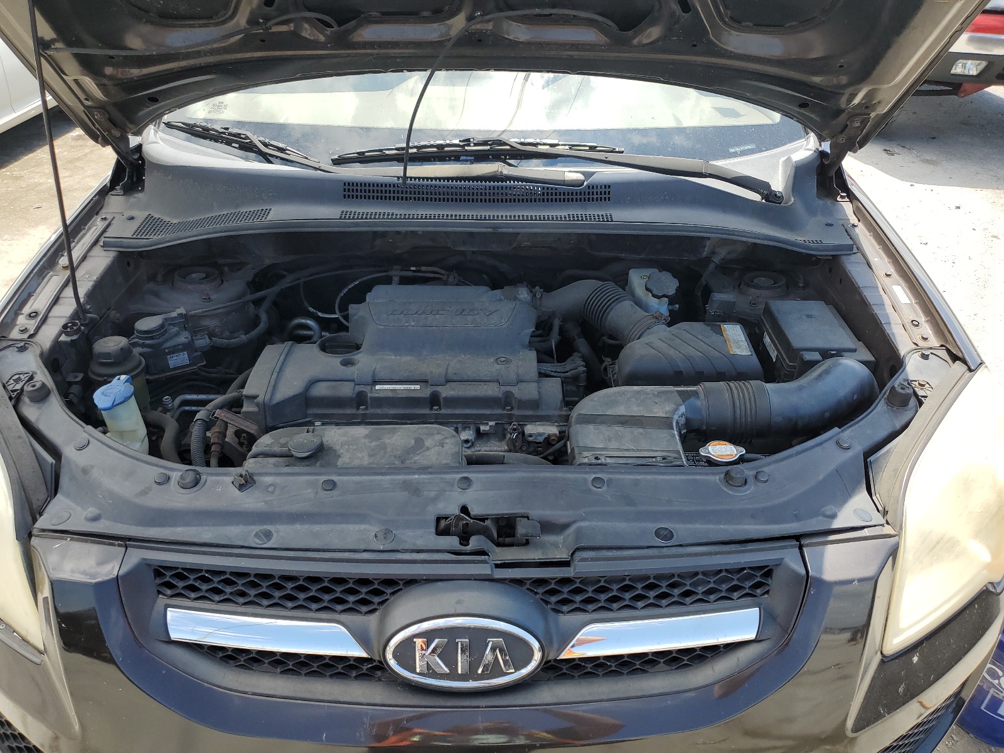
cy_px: 376
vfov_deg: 53.1
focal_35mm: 26
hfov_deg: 67.3
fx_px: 754
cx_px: 502
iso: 50
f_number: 1.5
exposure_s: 1/1250
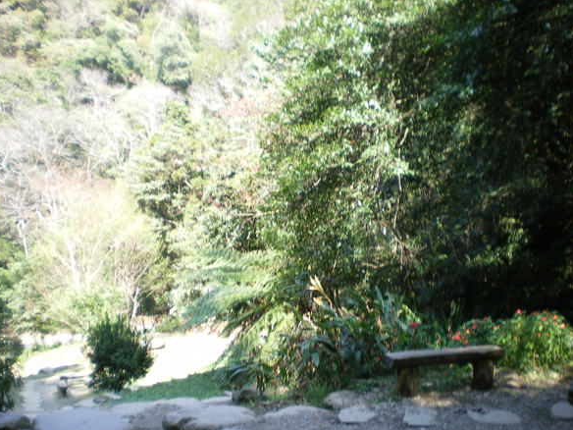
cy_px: 220
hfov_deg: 50.1
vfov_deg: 38.7
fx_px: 612
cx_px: 284
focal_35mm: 37
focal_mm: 6.3
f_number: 3.1
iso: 50
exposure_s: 1/80
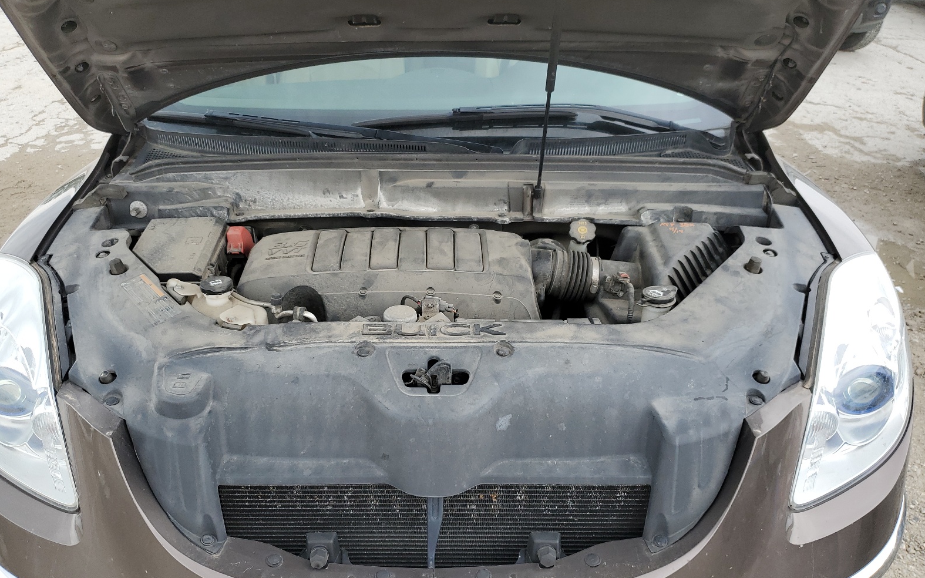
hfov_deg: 66.5
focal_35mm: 28
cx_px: 468
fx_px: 706
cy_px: 334
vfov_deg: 44.4
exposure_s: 1/357
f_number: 1.5
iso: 50
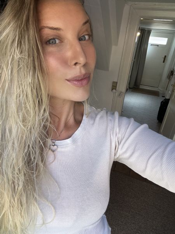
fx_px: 155
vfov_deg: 73.9
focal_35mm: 23
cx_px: 88
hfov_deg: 58.9
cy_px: 117
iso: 64
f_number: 2.2
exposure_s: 1/120
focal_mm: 2.71
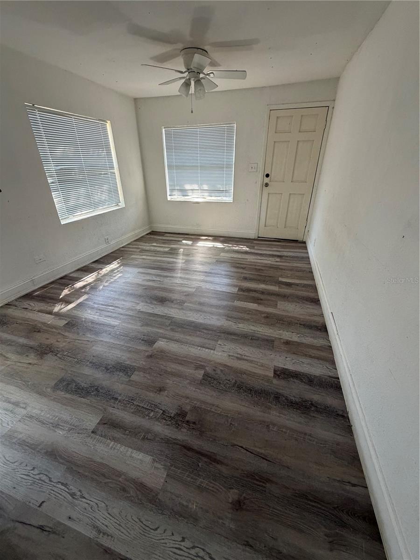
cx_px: 210
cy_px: 280
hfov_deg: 85.7
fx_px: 226
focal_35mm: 14
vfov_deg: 102.1
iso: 320
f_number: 2.2
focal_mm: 2.22
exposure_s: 1/121
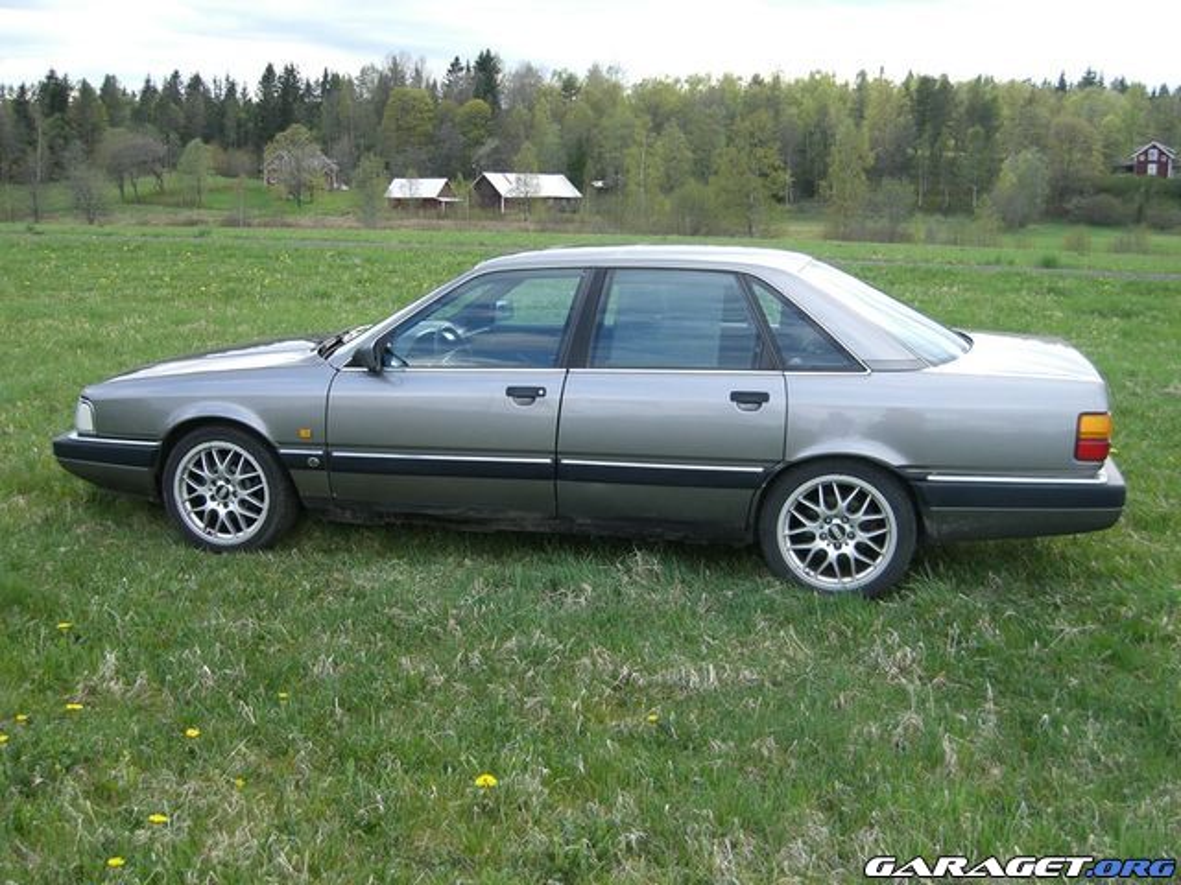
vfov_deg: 37.7
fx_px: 1296
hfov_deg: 49.0
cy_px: 442
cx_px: 590
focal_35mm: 38
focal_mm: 7.9
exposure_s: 1/250
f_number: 2.8
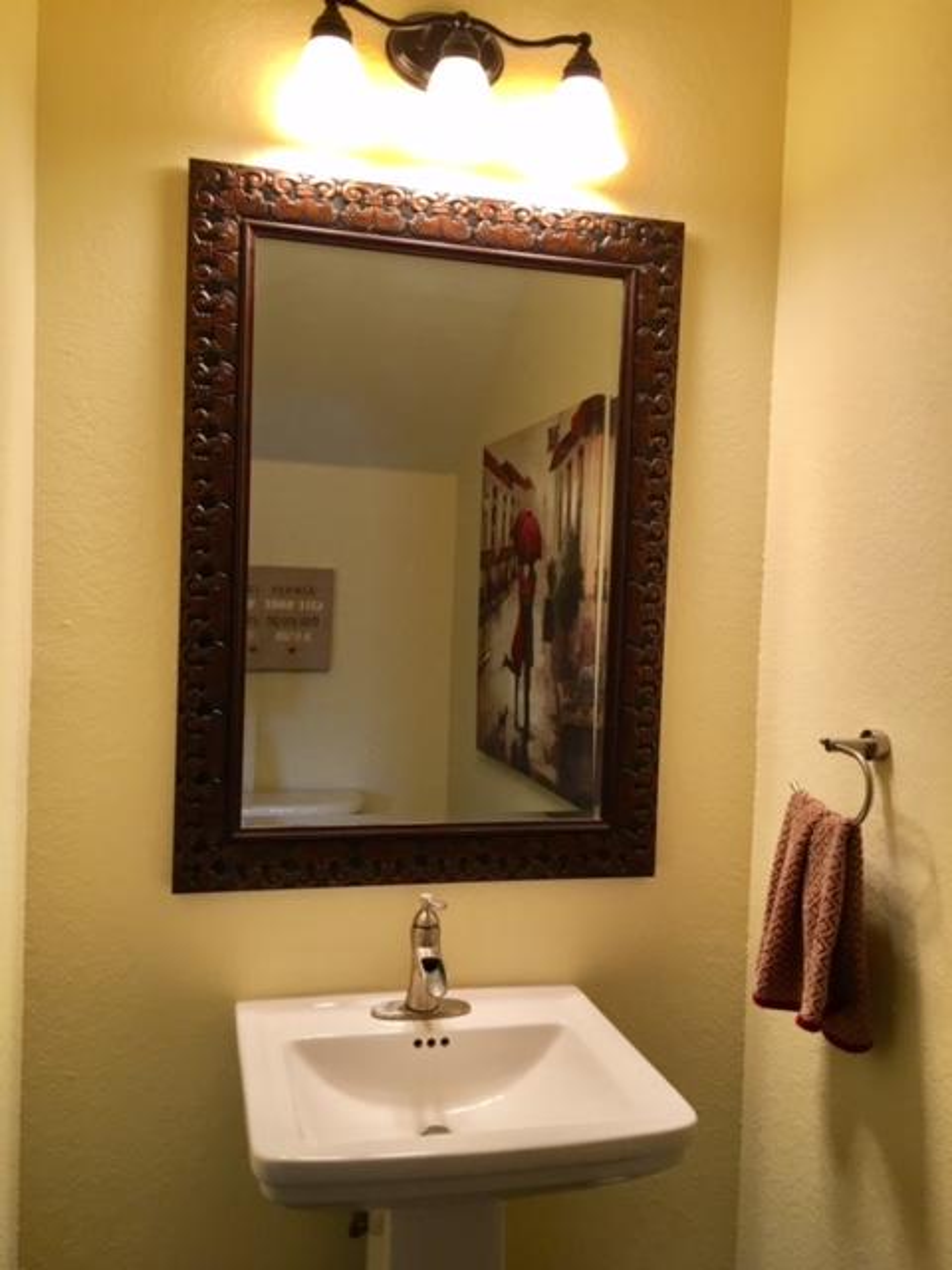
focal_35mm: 29
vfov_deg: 61.7
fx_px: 1063
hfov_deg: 48.2
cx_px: 476
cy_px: 635
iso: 80
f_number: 2.2
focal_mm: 4.15
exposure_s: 1/30
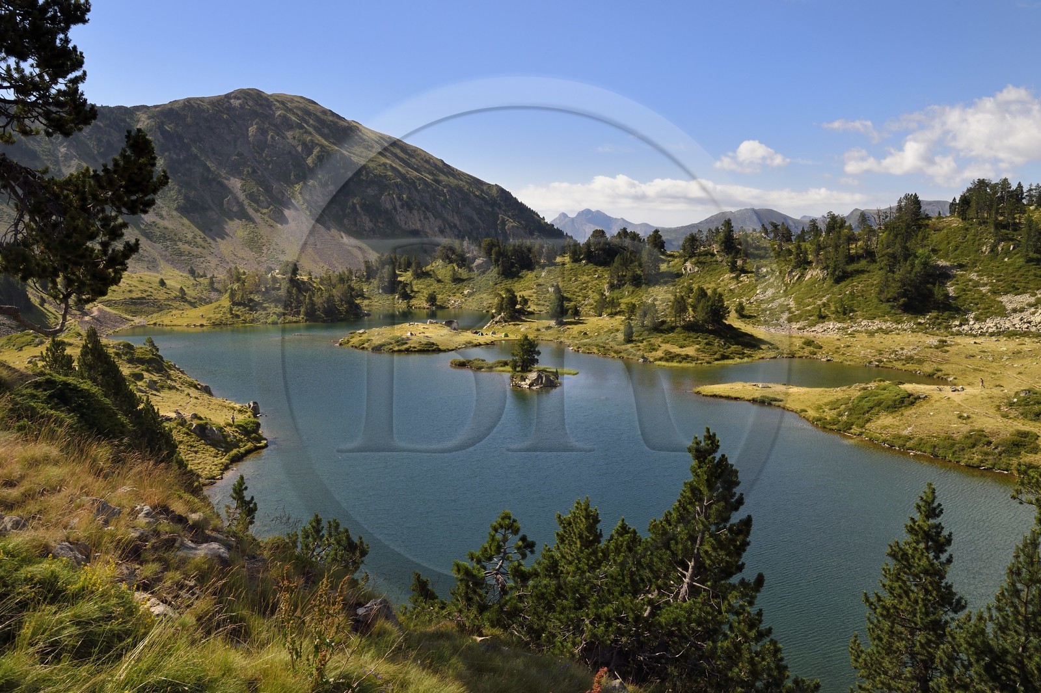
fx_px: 867
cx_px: 520
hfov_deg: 62.0
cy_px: 346
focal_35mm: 30
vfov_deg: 43.6
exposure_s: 1/250
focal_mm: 30
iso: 200
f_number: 13
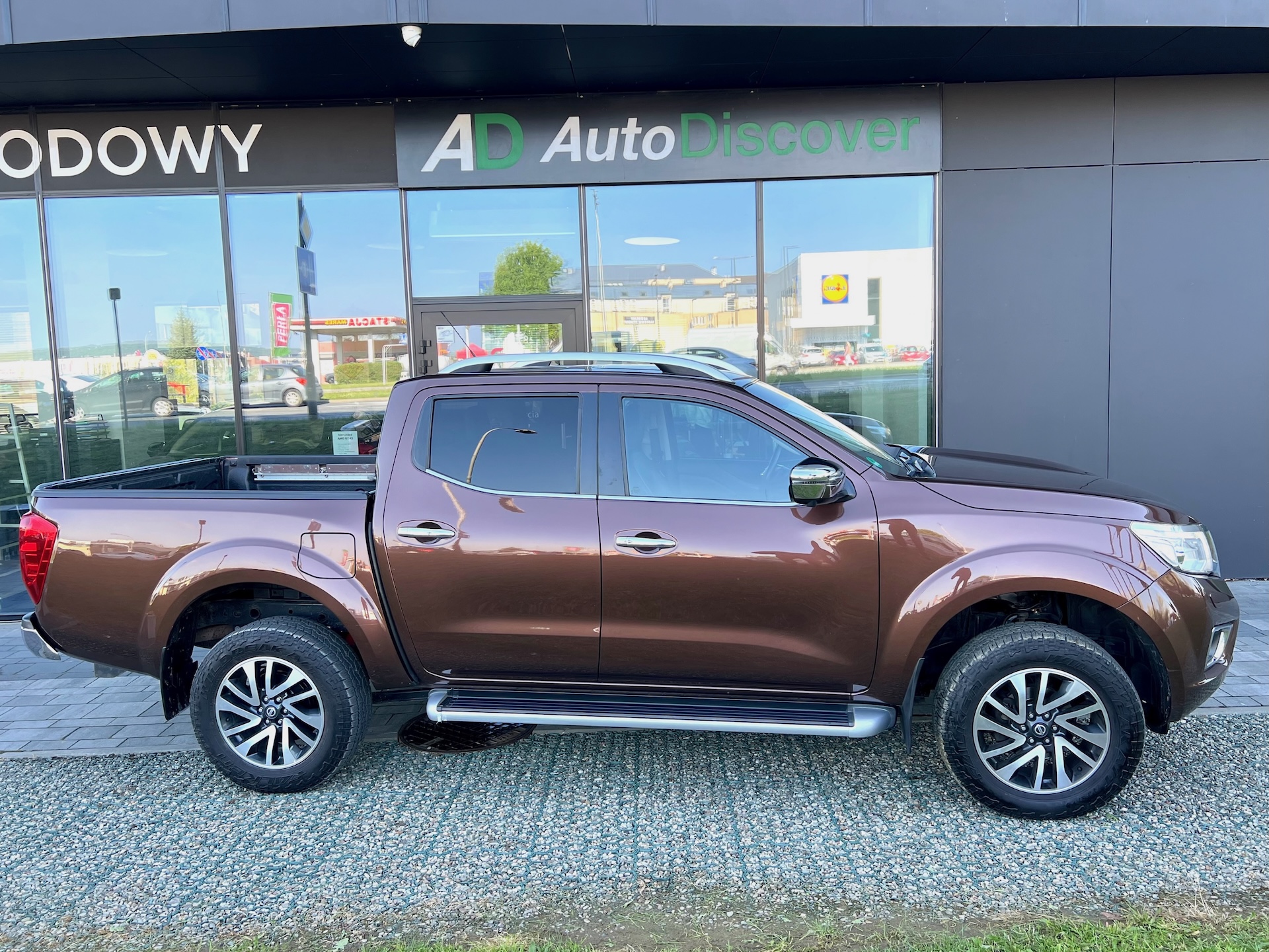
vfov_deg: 53.1
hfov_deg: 67.3
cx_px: 634
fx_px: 953
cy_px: 476
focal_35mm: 26
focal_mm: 5.7
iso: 50
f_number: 1.5
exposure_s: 1/313
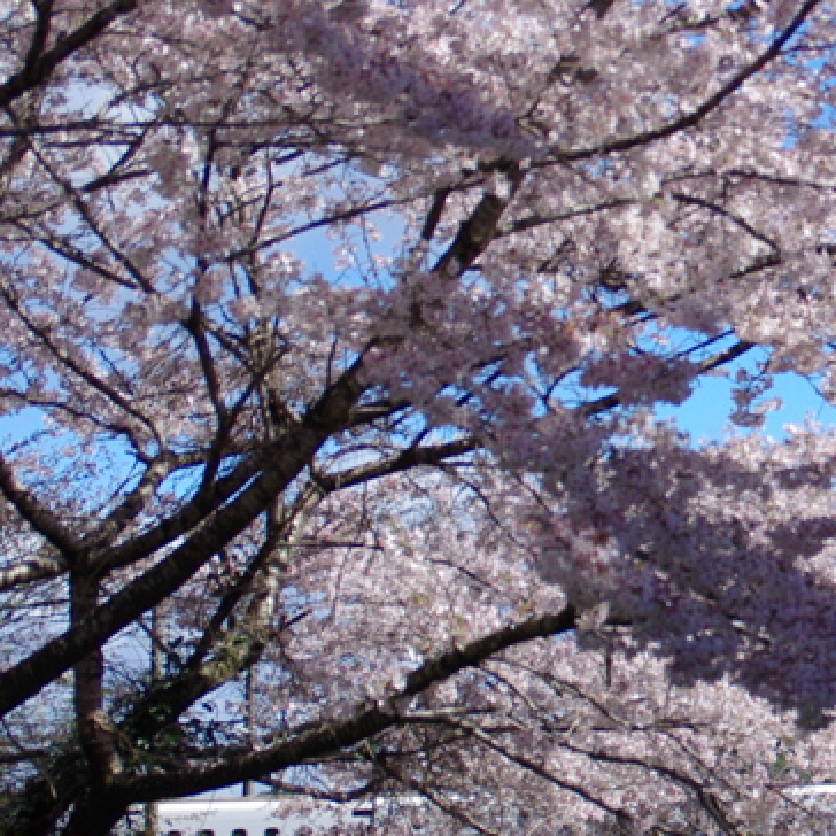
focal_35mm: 117
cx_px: 1045
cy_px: 388
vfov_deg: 14.9
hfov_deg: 14.4
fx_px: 3197
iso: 400
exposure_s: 1/640
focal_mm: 33
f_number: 4.5
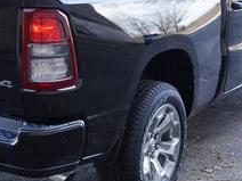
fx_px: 559
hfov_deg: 24.2
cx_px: 65
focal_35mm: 80
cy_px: 61
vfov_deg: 18.4
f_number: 5.6
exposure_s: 1/640
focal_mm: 35
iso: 1600
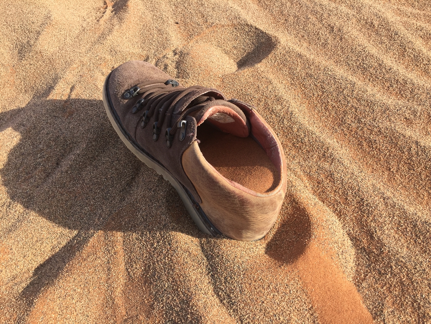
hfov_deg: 61.7
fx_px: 361
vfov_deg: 48.2
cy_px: 162
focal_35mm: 29
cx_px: 216
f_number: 2.2
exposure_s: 1/565
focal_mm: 4.15
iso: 32
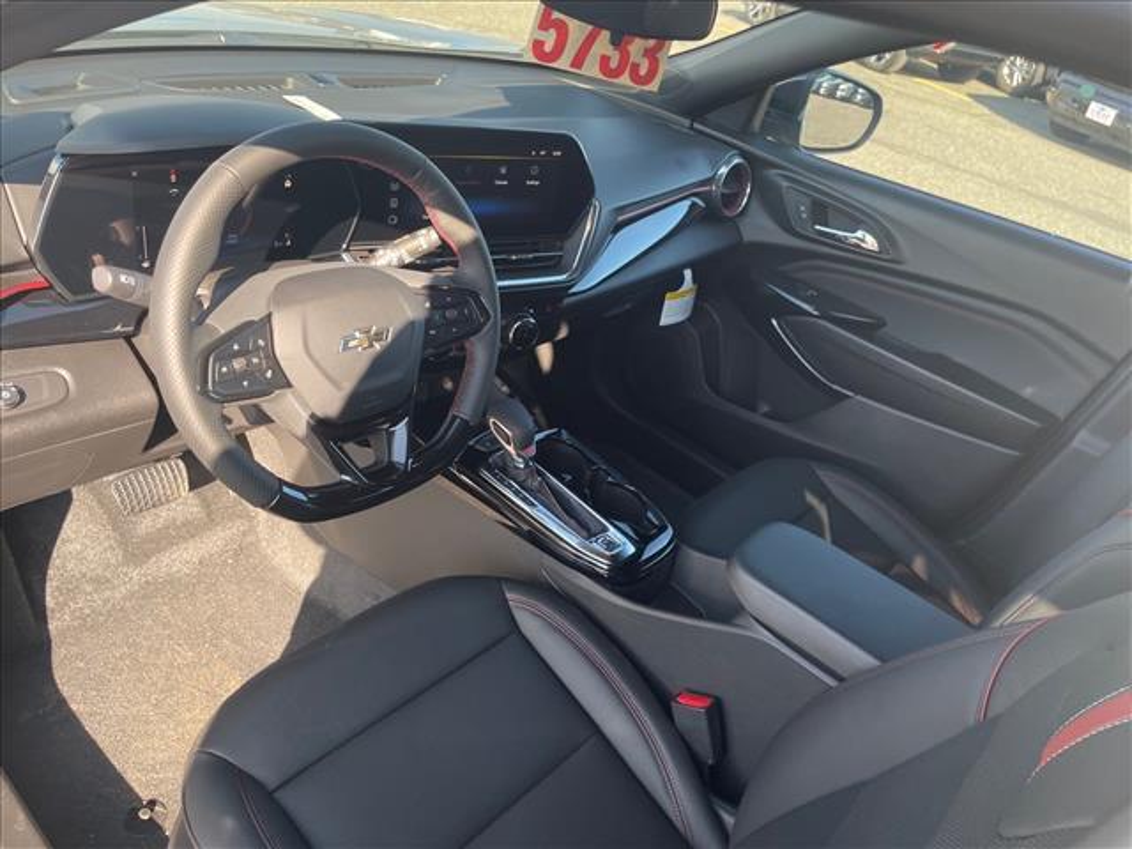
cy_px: 424
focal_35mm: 26
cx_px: 566
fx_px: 850
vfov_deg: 53.1
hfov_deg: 67.3
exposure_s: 1/122
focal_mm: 4.2
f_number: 1.6
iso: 32
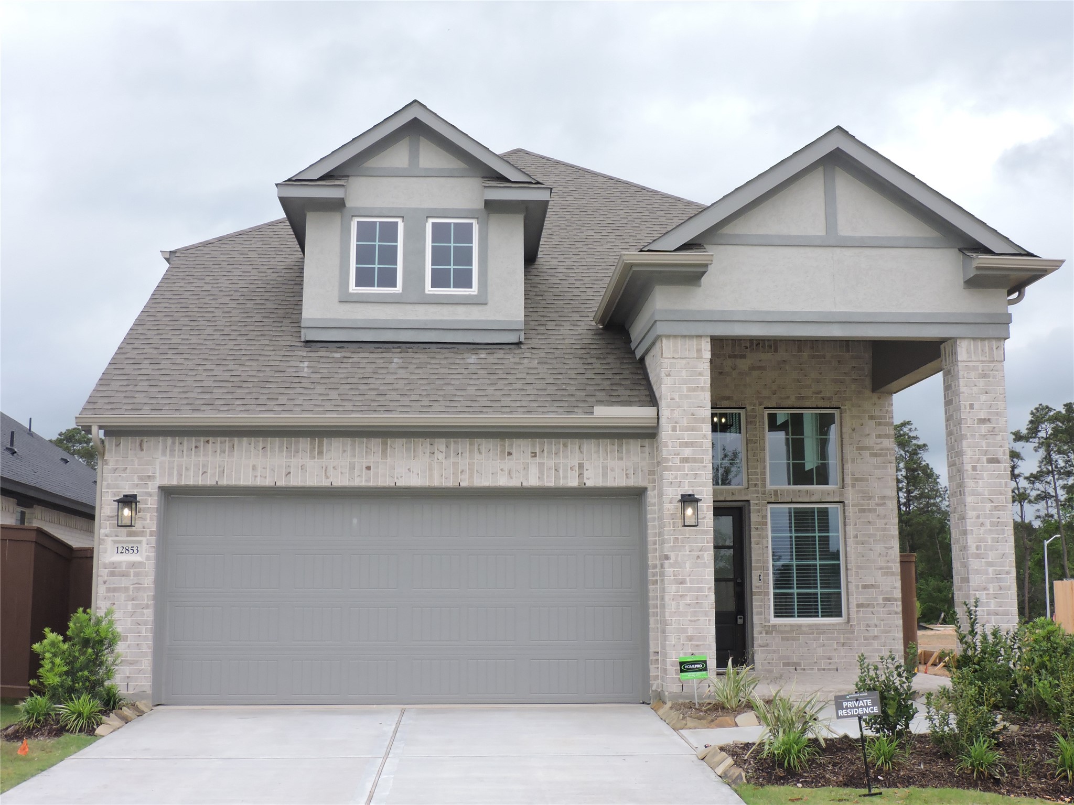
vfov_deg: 33.6
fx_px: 1334
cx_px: 537
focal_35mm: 43
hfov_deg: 43.9
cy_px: 402
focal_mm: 7.7
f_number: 3.4
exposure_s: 1/800
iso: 220
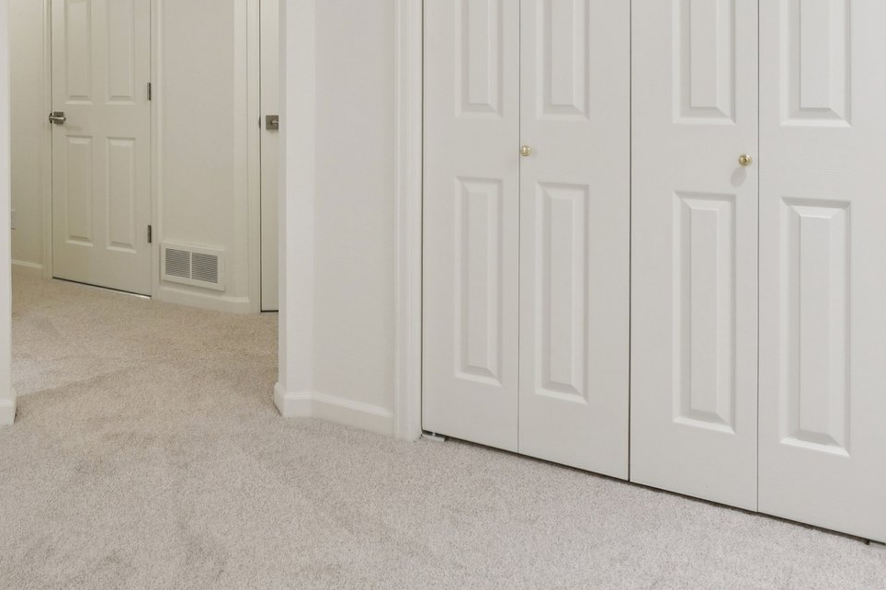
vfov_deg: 36.3
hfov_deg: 50.7
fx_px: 863
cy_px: 104
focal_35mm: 35
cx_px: 164
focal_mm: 11
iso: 400
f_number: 8
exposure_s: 1/8
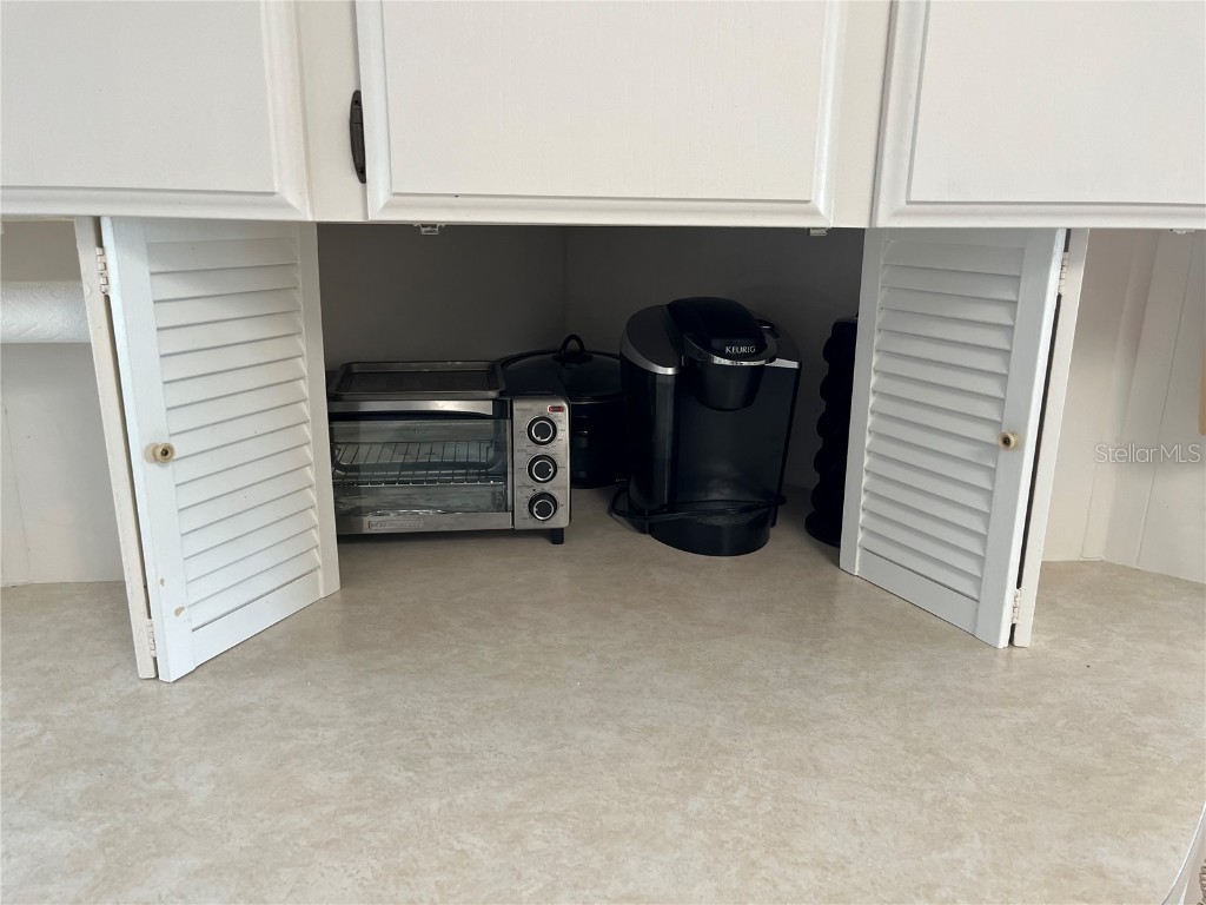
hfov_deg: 67.3
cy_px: 452
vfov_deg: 53.1
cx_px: 603
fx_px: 906
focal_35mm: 26
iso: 125
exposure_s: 1/120
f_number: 1.6
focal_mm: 5.1
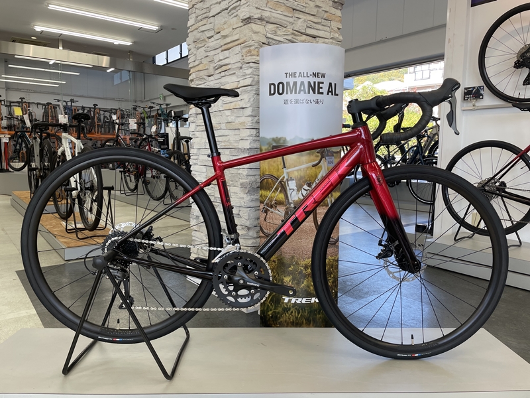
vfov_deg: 53.1
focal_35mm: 26
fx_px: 398
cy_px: 199
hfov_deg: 67.3
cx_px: 265
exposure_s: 1/142
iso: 32
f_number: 1.6
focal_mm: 4.2
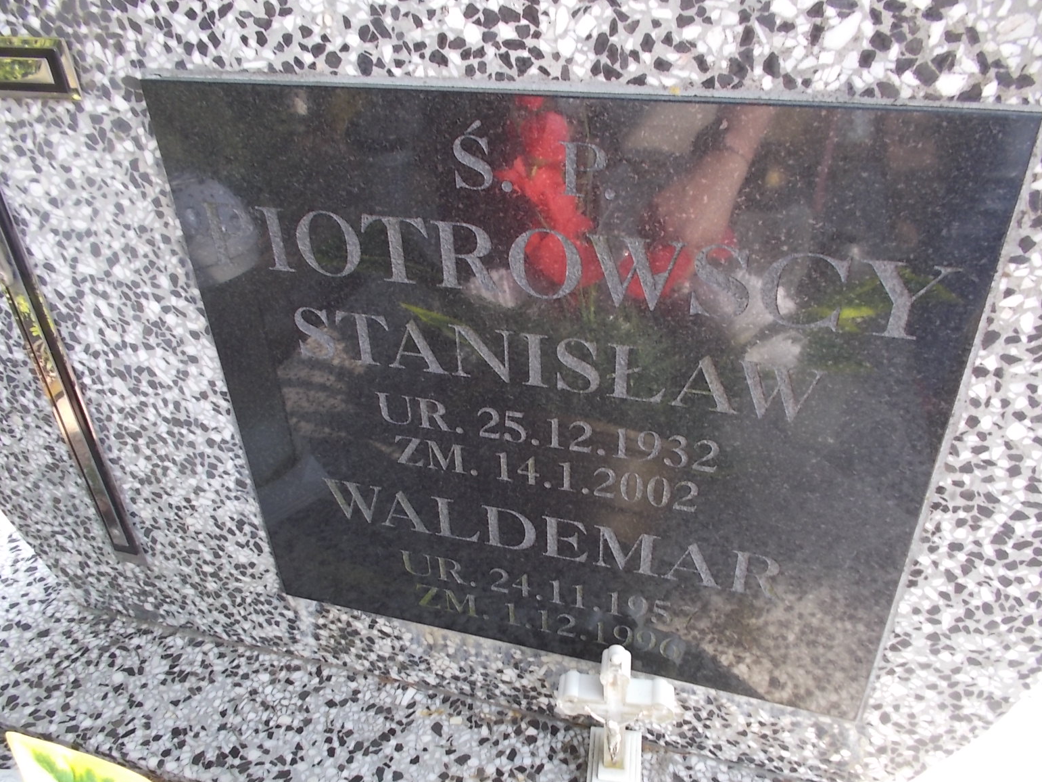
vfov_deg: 51.4
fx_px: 813
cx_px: 525
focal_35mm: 27
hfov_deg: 65.3
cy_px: 405
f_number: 3.2
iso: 80
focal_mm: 4.6
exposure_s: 1/80
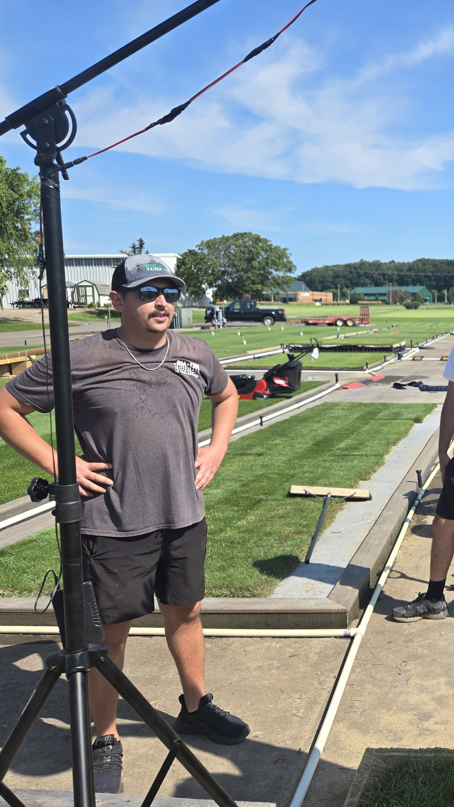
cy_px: 400
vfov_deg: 58.0
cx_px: 493
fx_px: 728
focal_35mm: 34
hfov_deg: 31.0
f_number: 1.8
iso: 25
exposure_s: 1/1425
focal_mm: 5.4
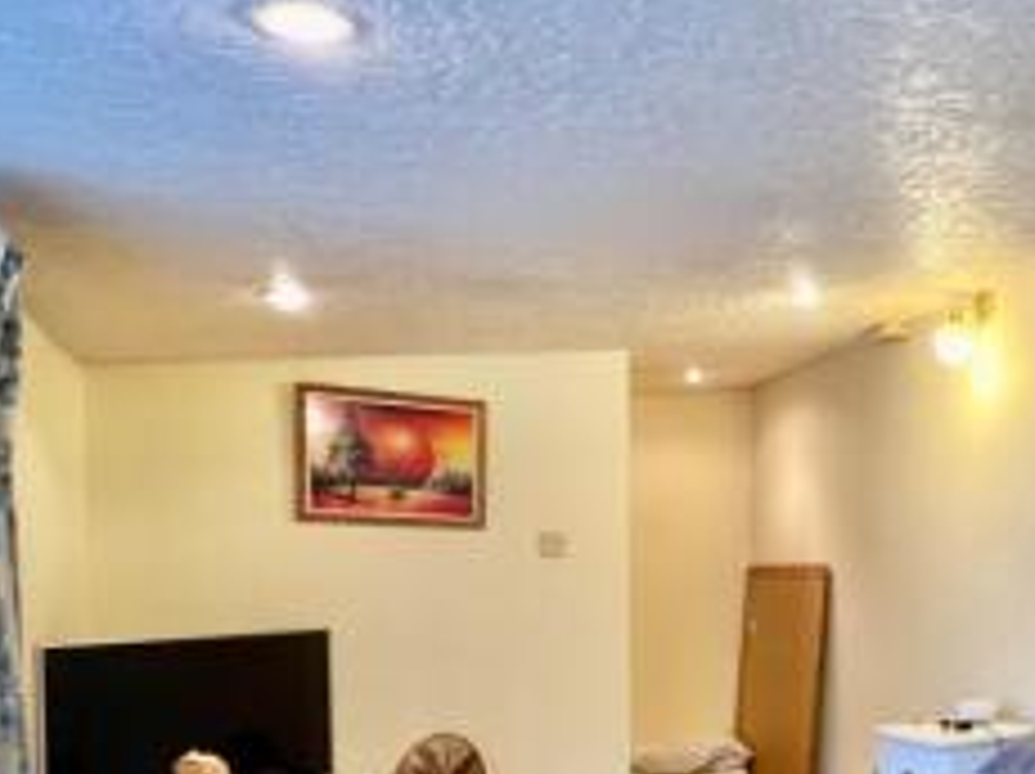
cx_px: 1060
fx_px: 986
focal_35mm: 33
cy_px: 610
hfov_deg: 45.6
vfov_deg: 41.2
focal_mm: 1.57
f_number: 1.8
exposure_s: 1/100
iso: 200
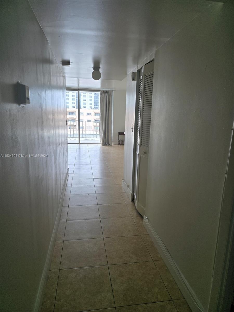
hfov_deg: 58.9
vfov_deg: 73.9
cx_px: 117
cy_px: 156
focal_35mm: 23
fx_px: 207
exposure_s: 1/180
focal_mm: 6.3
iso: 50
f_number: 1.7
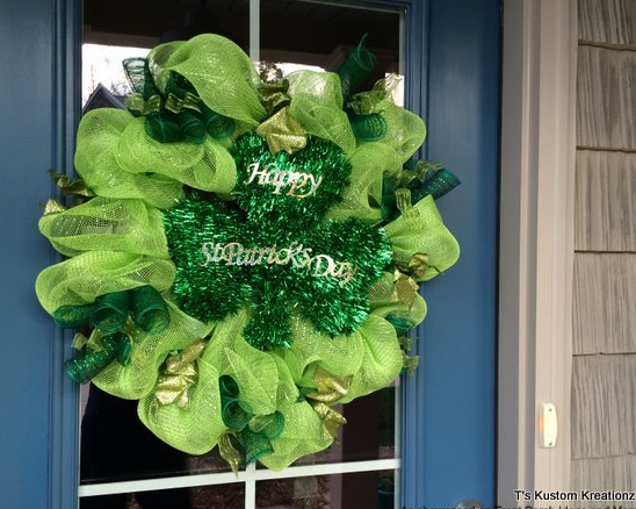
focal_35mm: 31
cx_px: 306
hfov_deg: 57.2
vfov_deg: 47.1
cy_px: 257
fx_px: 583
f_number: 2.2
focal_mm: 4.15
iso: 40
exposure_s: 1/40
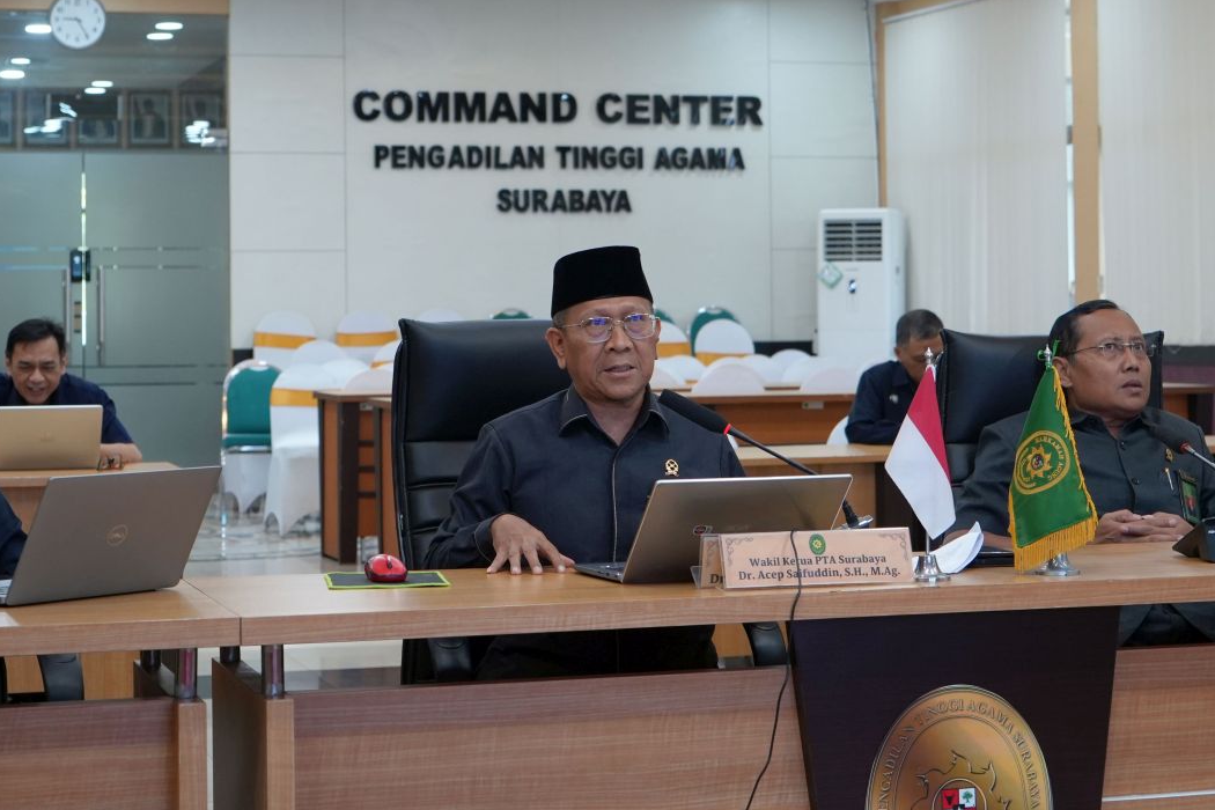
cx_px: 624
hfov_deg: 27.0
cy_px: 218
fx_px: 2531
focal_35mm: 75
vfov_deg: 18.1
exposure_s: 1/160
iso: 1250
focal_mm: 41
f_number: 4
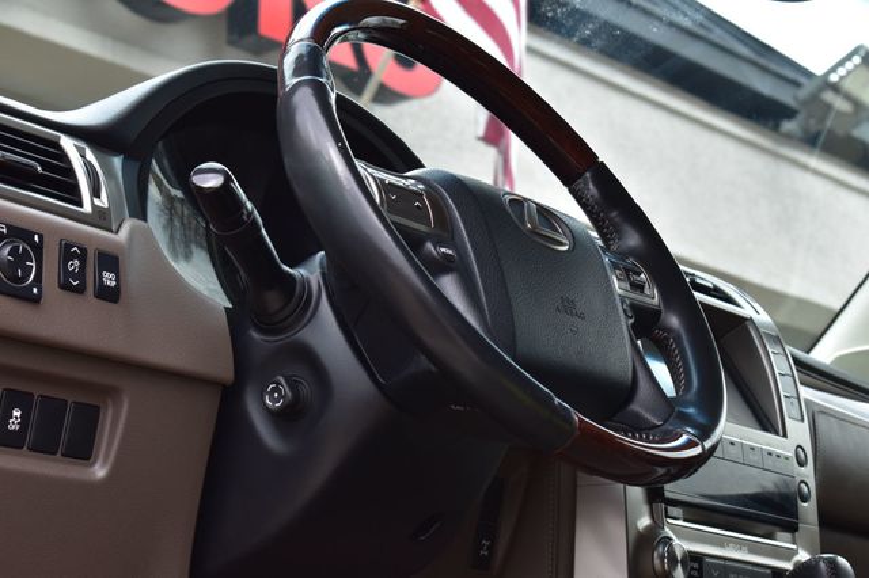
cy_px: 289
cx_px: 434
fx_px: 1990
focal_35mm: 82
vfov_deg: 16.5
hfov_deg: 24.6
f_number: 9
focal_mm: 55
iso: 400
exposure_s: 1/100
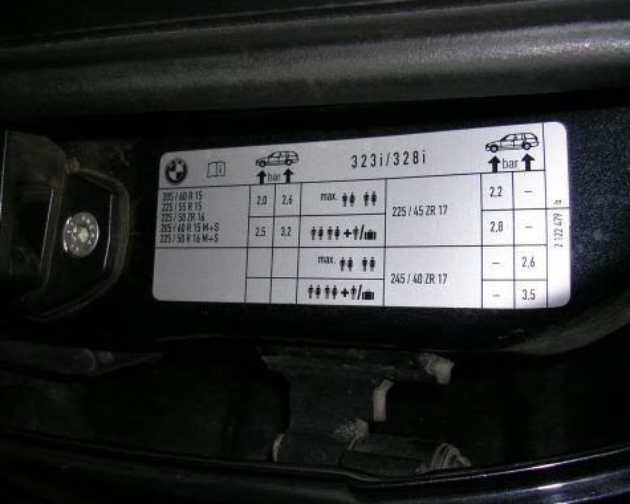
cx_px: 314
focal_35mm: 40
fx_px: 746
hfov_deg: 45.8
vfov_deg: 37.3
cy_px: 251
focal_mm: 5.8
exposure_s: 1/60.1
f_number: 2.8
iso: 50
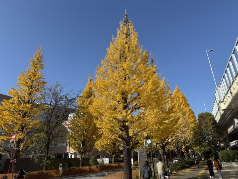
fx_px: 165
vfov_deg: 56.8
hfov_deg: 71.6
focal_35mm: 24
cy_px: 90
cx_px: 119
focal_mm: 6.76
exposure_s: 1/3584
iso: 80
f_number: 1.78
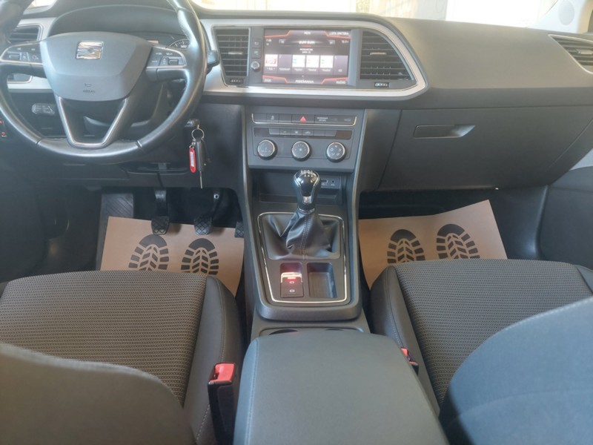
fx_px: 428
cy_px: 222
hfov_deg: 69.4
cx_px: 296
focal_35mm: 25
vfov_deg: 54.9
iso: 500
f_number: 1.8
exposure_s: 1/33
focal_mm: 5.23
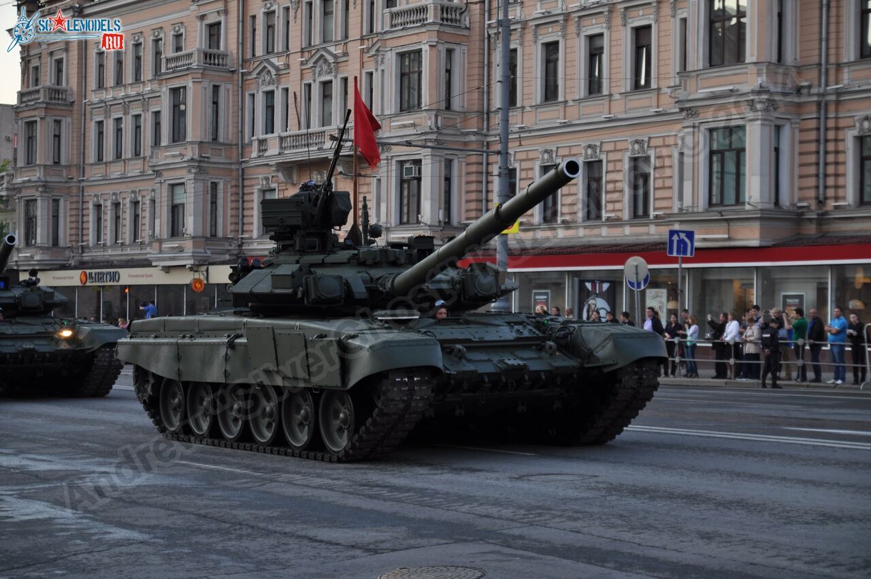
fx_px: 1812
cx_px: 436
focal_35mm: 75
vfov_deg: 18.1
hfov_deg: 27.0
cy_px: 290
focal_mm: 50
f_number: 2.8
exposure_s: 1/250
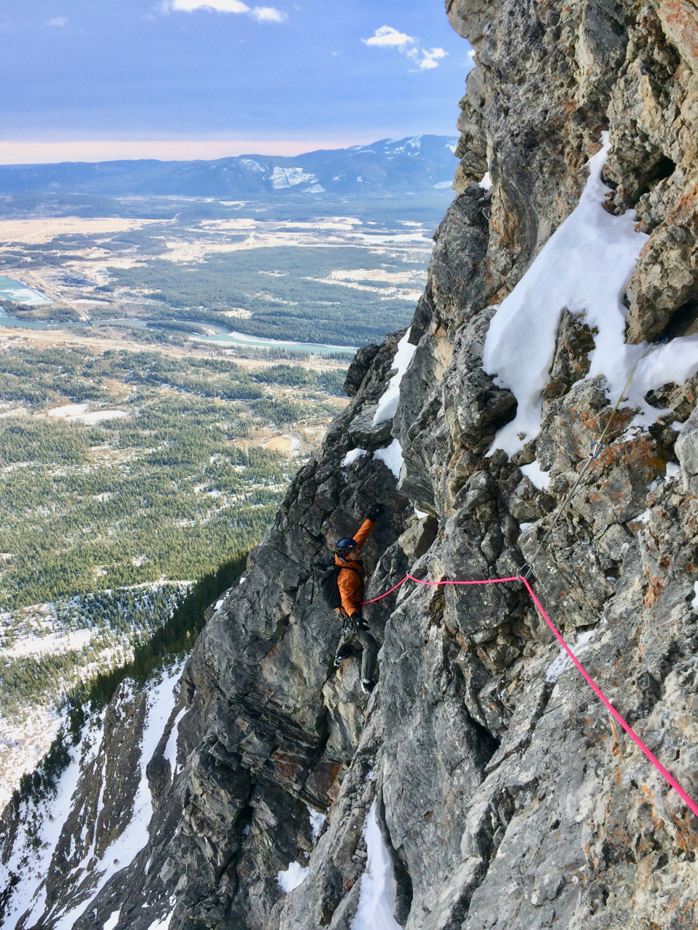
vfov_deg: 61.7
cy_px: 465
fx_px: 780
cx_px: 349
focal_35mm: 29
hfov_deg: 48.2
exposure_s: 1/805
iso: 32
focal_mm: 4.15
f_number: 2.2
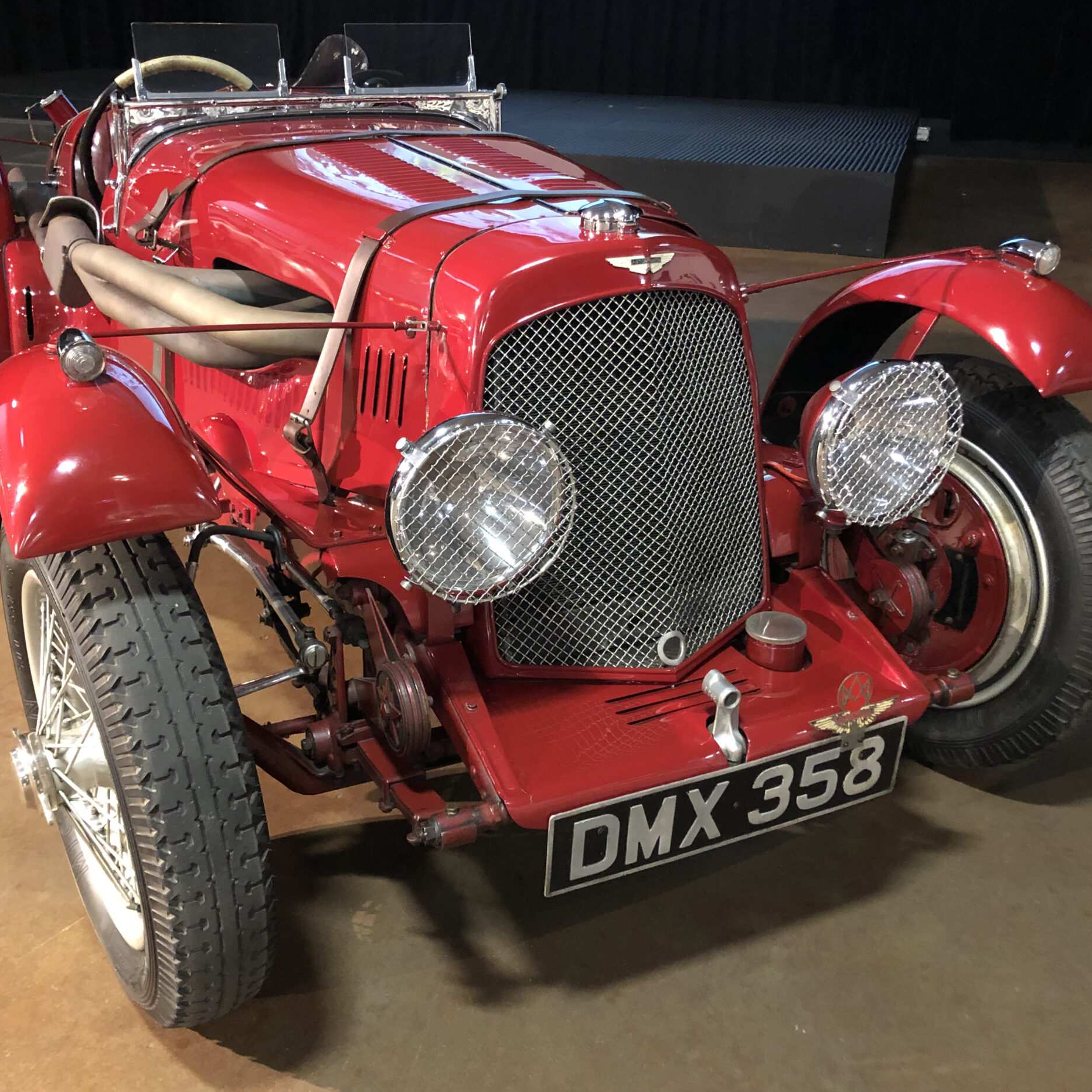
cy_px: 537
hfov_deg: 48.4
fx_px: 1213
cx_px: 505
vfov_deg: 48.4
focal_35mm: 34
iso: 100
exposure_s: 1/4
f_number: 1.8
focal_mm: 3.99
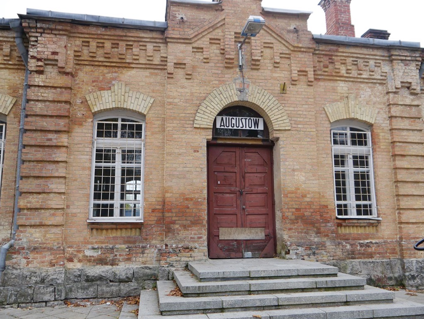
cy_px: 160
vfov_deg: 46.8
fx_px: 368
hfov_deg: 59.9
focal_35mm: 30
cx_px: 212
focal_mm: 15
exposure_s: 1/160
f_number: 4.5
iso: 160
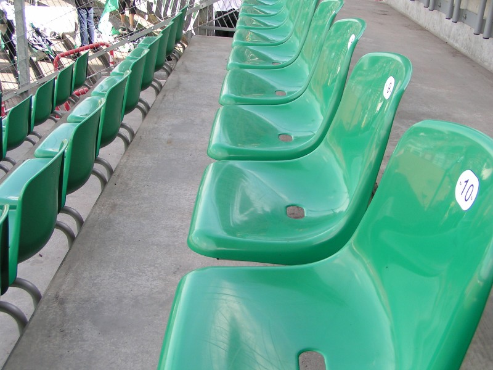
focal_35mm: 41
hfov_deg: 45.8
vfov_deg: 35.1
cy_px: 185
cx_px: 246
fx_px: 584
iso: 50
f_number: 4
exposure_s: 1/125
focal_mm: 6.3
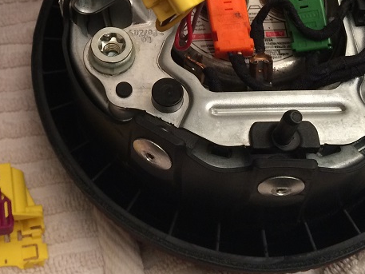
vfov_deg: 21.5
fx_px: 686
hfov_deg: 29.0
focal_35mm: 65
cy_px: -24
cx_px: 65
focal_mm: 4.15
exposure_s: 1/33
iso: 160
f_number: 2.2
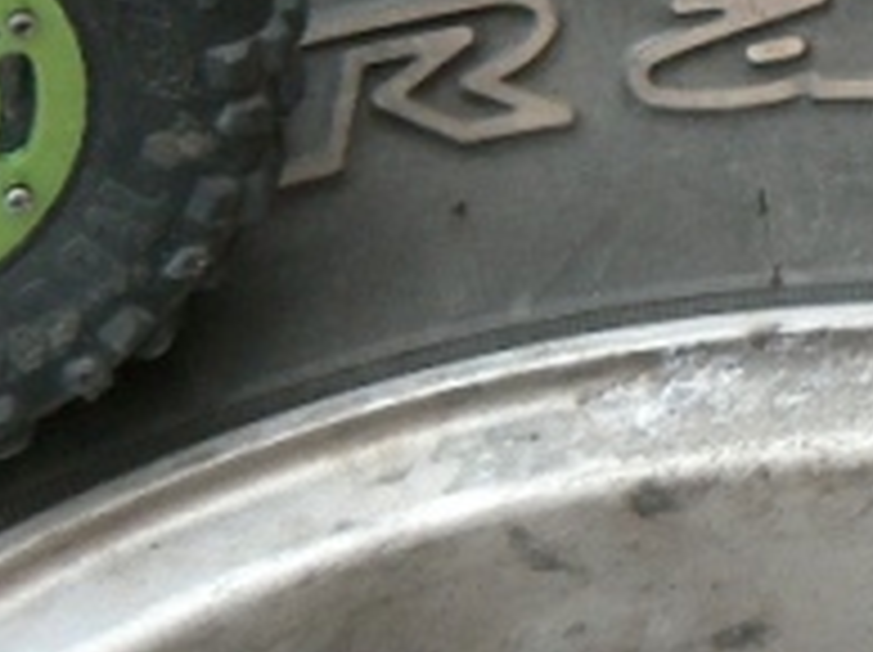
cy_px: -207
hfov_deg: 16.0
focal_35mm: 119
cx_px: 999
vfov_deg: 12.0
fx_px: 2997
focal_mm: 6
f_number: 2.8
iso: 160
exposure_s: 1/30
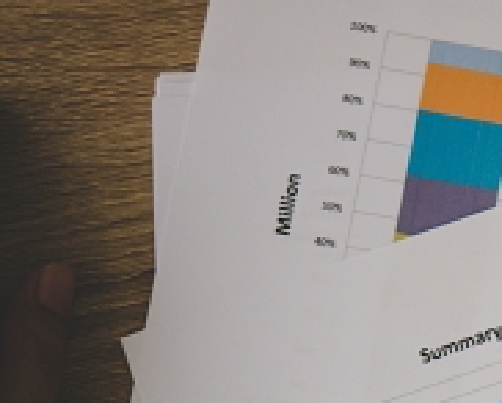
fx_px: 3674
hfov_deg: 7.7
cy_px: 672
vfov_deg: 6.2
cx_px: 695
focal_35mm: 247
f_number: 2.8
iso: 400
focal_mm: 60
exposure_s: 1/160
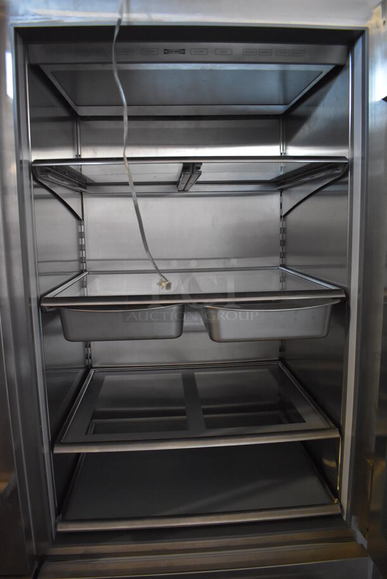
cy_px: 290
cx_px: 194
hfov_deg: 48.0
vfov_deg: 67.3
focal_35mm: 27
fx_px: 435
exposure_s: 1/125
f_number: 3.5
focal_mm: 18
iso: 3200
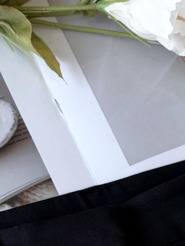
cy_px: 345
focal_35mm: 73
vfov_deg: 22.8
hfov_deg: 19.1
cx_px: 220
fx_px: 520
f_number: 1.6
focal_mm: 5.96
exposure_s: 1/100
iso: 40
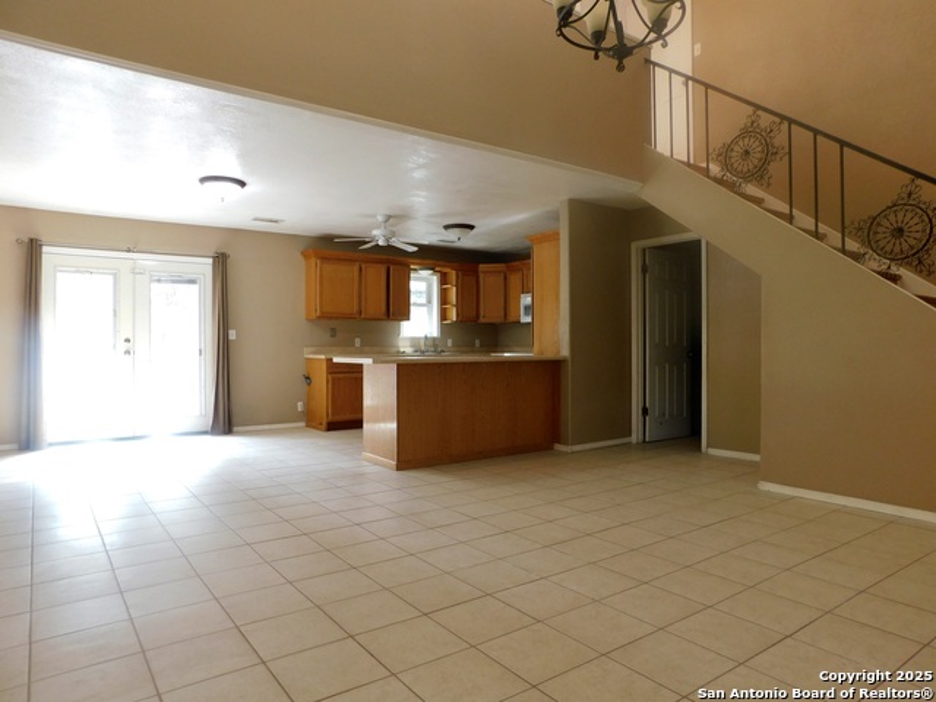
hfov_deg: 73.9
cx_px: 468
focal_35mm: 23
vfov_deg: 58.9
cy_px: 351
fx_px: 622
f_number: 3
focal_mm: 4
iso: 180
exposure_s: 1/30
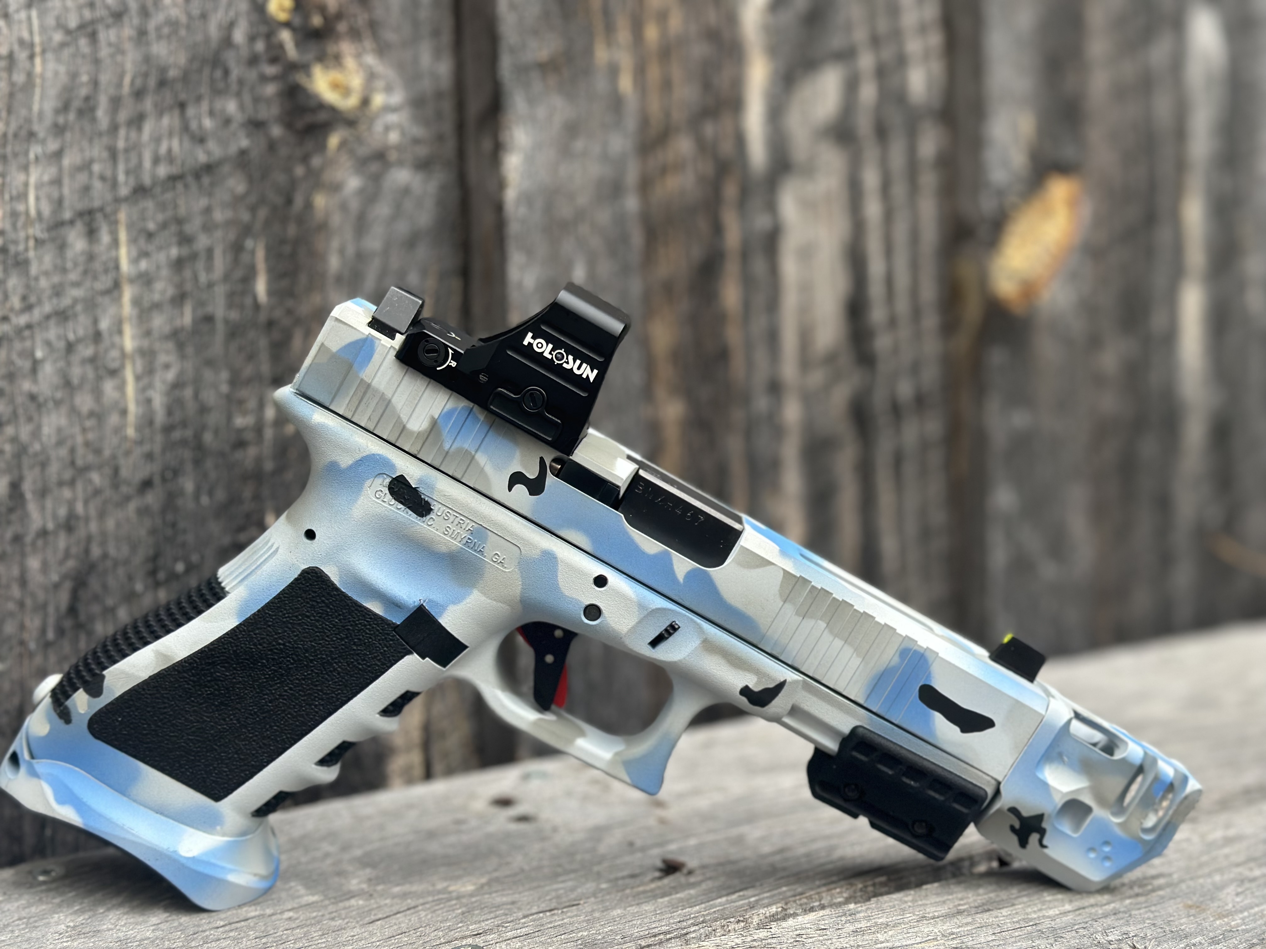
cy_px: 474
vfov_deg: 30.3
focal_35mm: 48
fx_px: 1755
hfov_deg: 39.7
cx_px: 633
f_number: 1.78
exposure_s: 1/411
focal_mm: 6.86
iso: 80
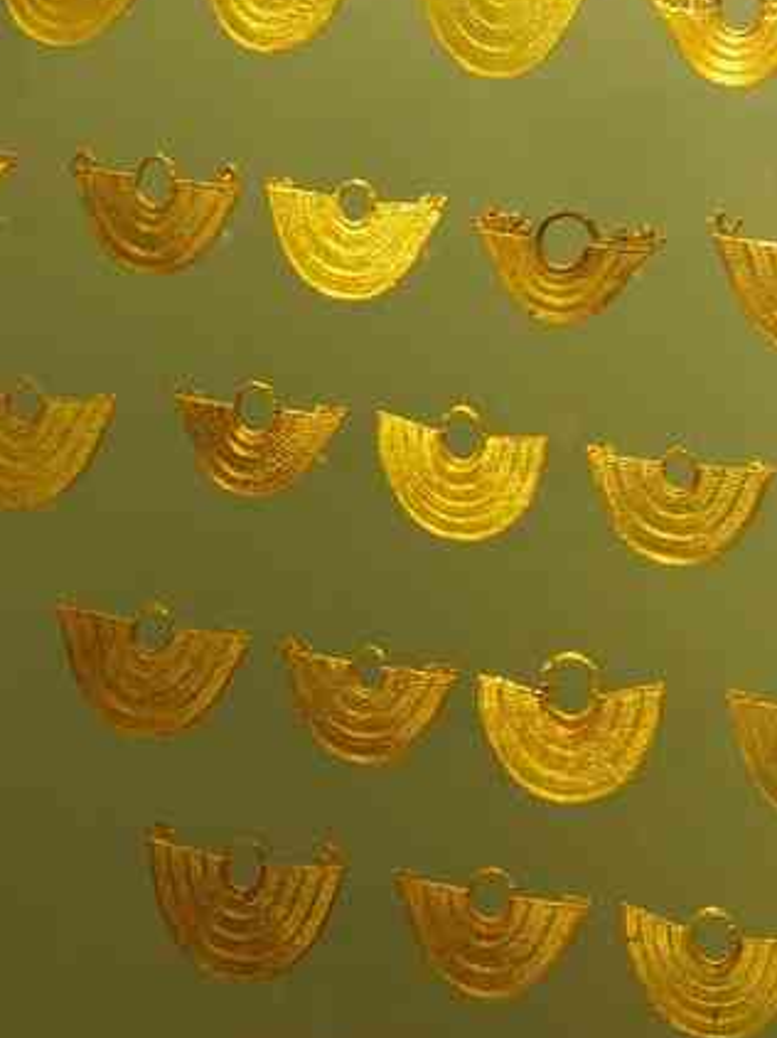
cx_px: 659
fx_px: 4913
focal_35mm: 164
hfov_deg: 9.0
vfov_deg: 12.0
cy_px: 323
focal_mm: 47.5
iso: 3200
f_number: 6.3
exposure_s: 1/80
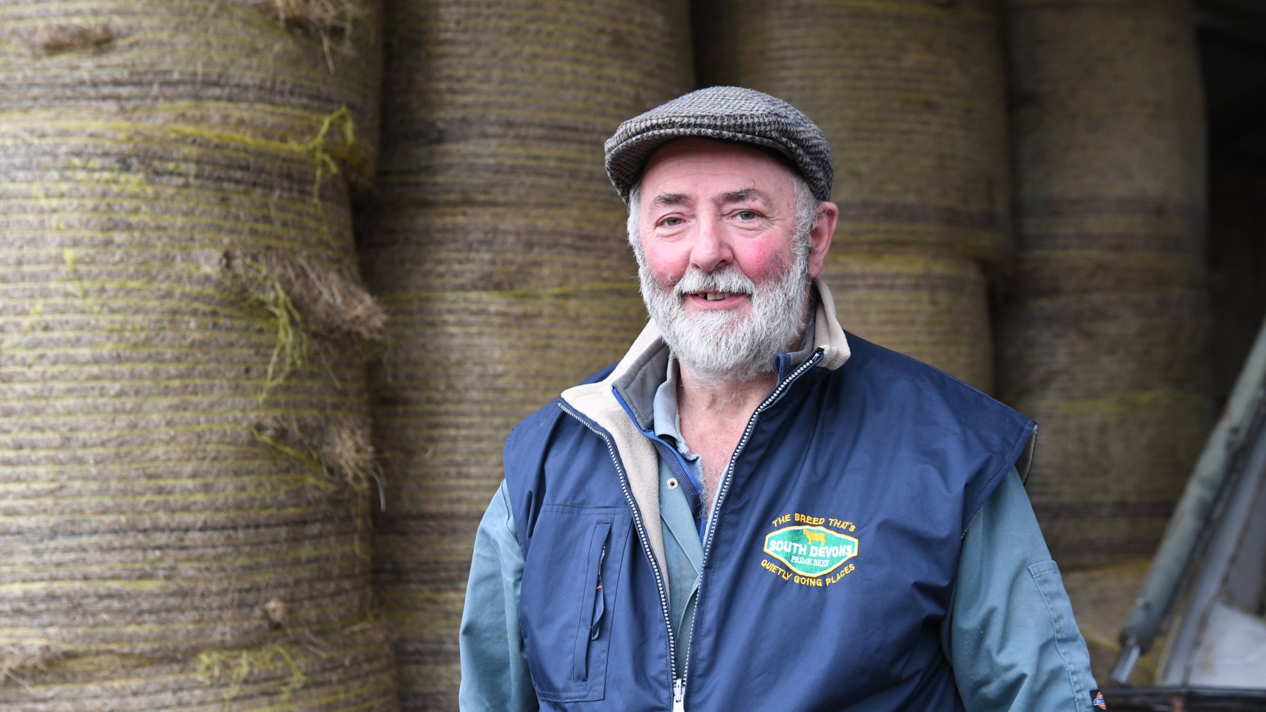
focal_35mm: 52
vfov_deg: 23.1
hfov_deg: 39.9
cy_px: 364
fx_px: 1746
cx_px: 621
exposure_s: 1/160
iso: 1000
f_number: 3.2
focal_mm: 32
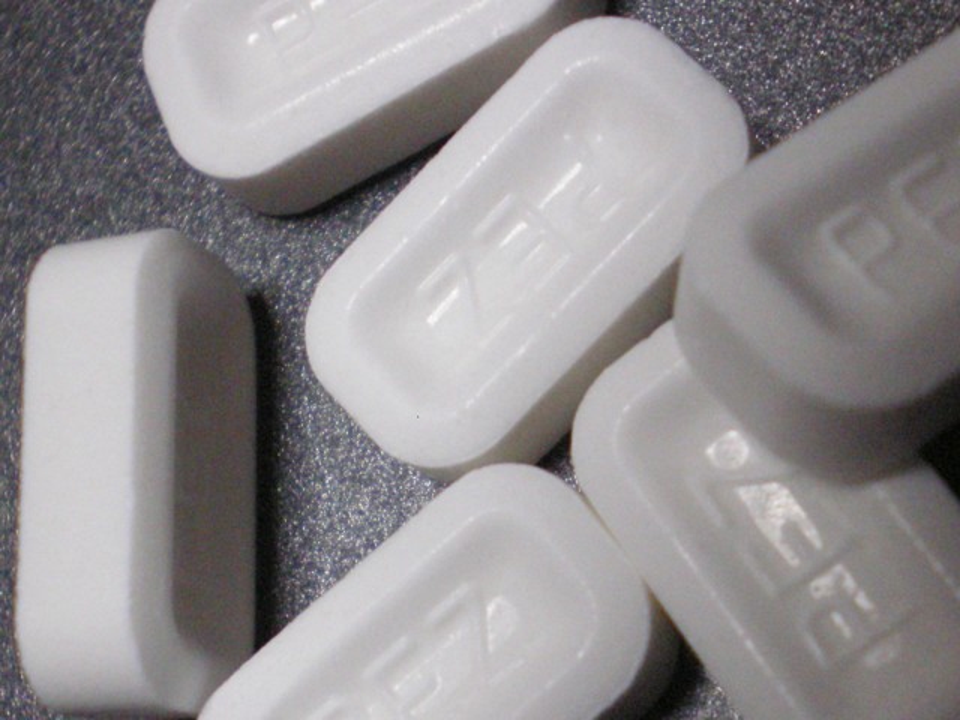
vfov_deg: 32.9
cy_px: 360
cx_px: 480
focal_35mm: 44
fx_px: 1220
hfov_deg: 42.9
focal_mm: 7.4
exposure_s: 1/60
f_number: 3.5
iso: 500
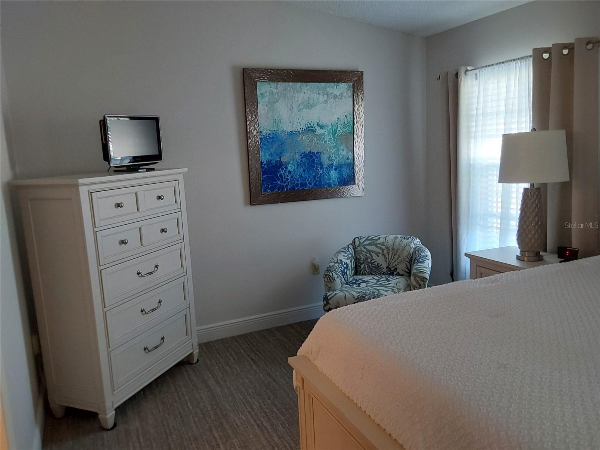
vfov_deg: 49.7
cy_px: 225
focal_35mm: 28
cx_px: 300
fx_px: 485
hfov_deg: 63.4
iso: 200
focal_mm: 2.91
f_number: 1.9
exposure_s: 1/40
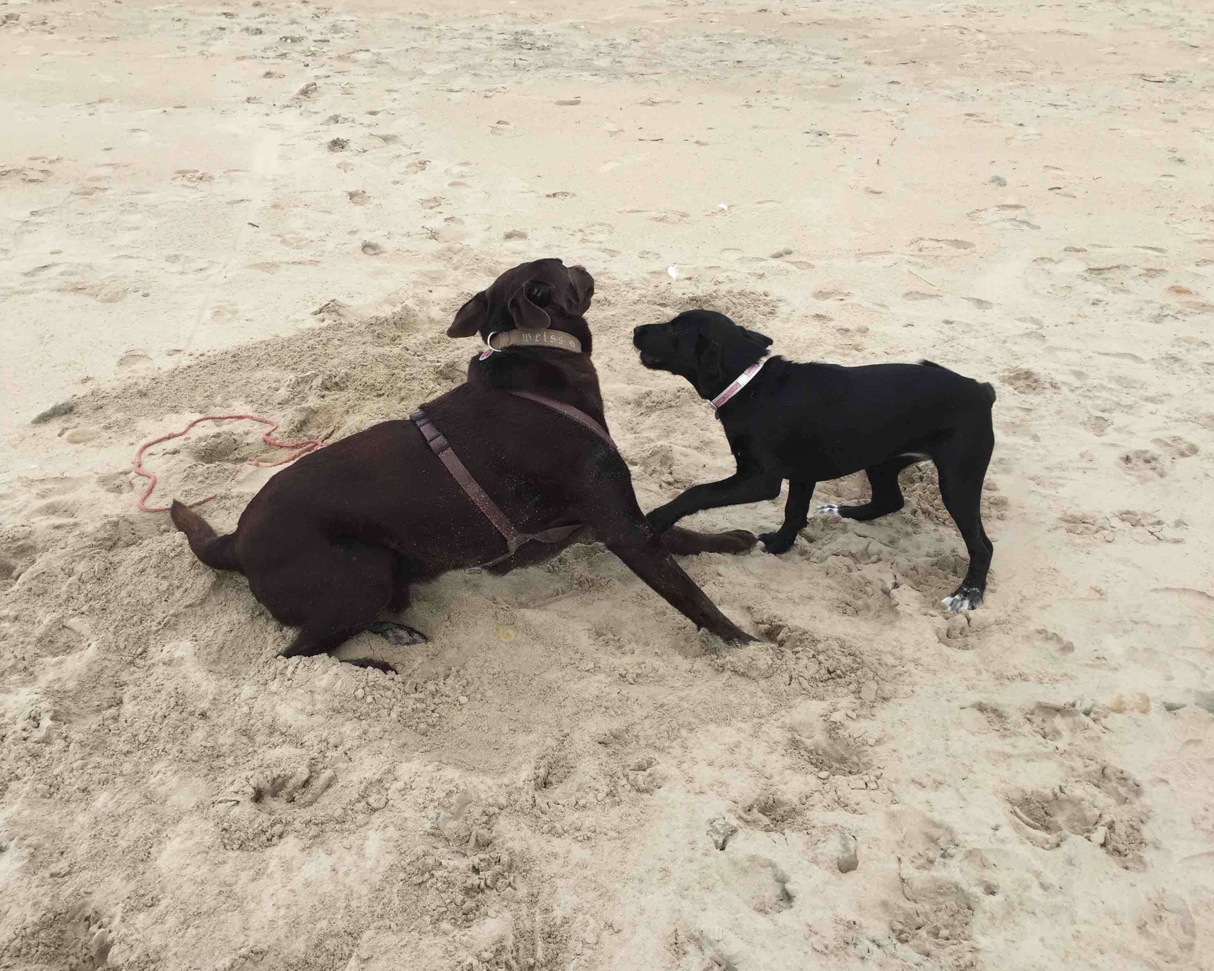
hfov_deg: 57.1
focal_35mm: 31
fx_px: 1114
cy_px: 490
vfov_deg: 47.1
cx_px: 551
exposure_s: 1/659
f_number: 2.2
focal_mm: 4.15
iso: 32
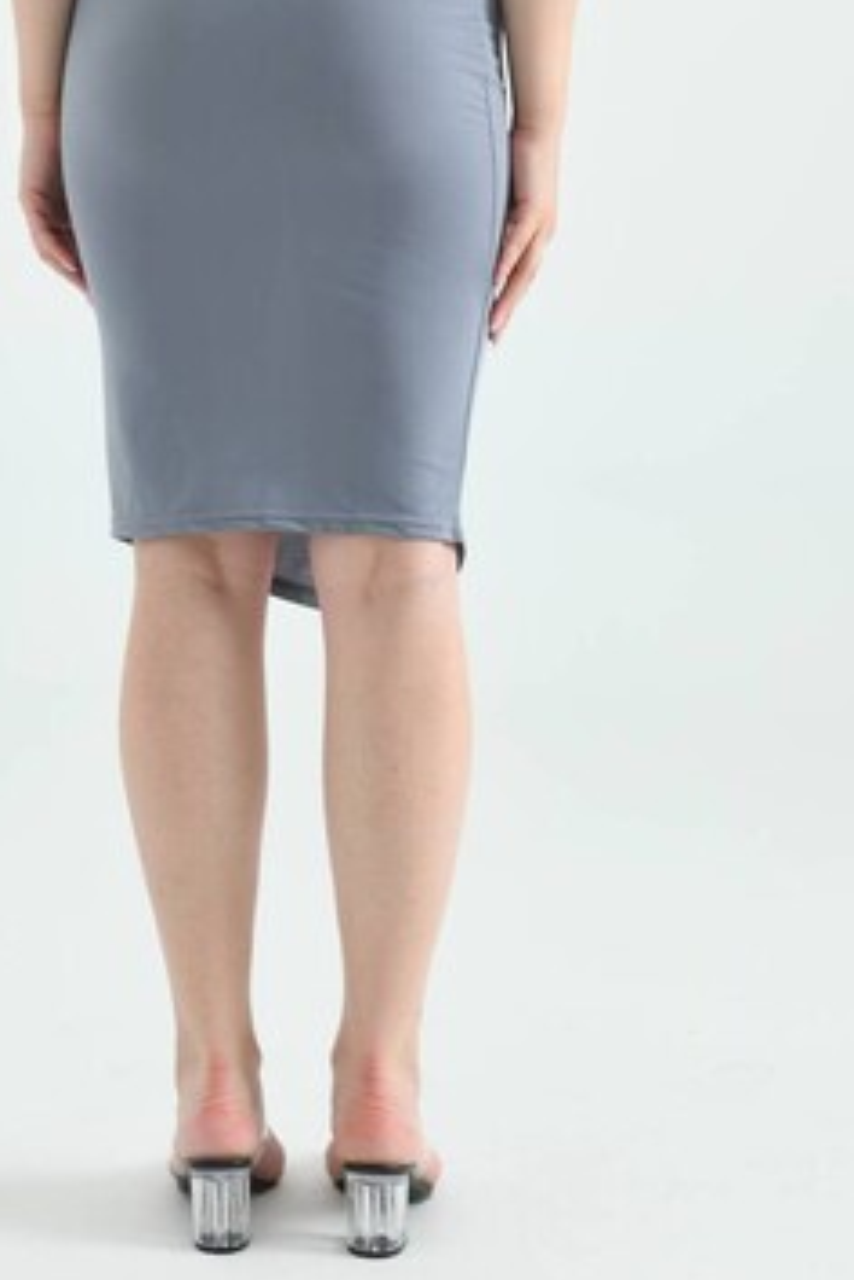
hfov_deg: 15.3
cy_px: 159
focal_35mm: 89
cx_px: 203
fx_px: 3167
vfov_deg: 22.4
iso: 100
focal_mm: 42
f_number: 6.3
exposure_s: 1/125
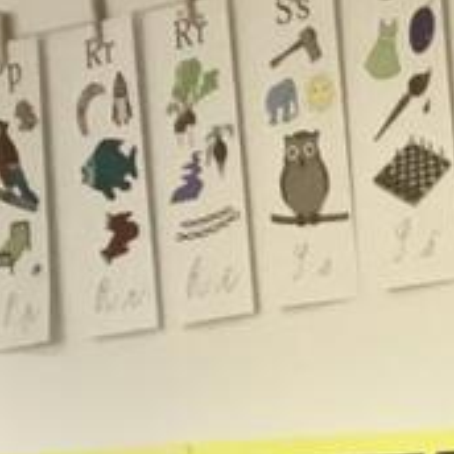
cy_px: 1259
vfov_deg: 7.4
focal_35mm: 213
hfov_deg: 7.7
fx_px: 3161
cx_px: 1087
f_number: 2.4
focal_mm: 3.3
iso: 80
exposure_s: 1/33
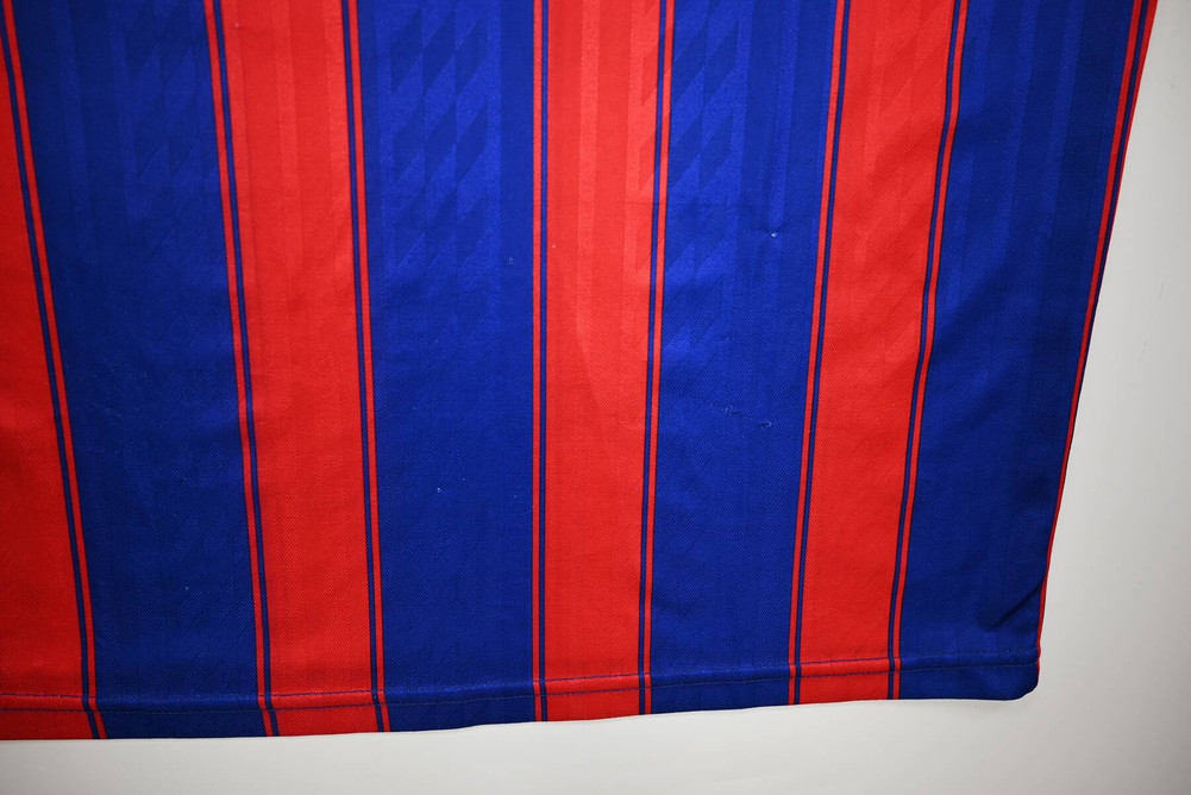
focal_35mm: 24
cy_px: 398
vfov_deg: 53.2
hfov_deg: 73.7
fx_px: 794
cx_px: 596
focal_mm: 24
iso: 200
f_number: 4.8
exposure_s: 1/125
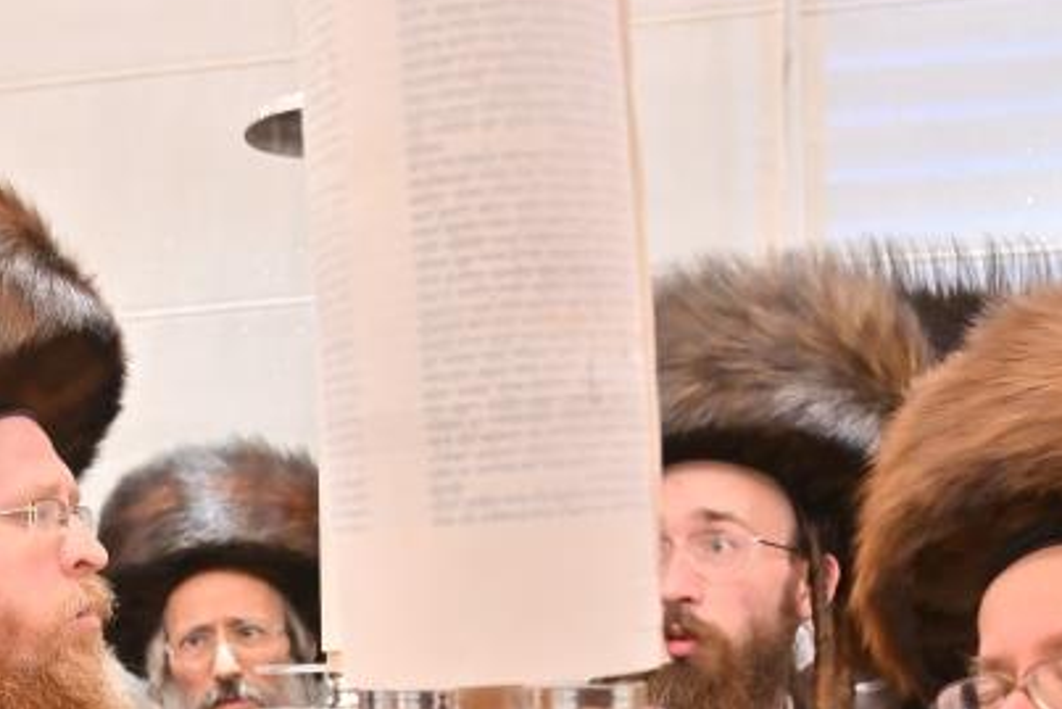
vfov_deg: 21.4
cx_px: 163
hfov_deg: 31.7
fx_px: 1800
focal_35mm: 61
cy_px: 731
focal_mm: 24
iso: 1600
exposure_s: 1/200
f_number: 4
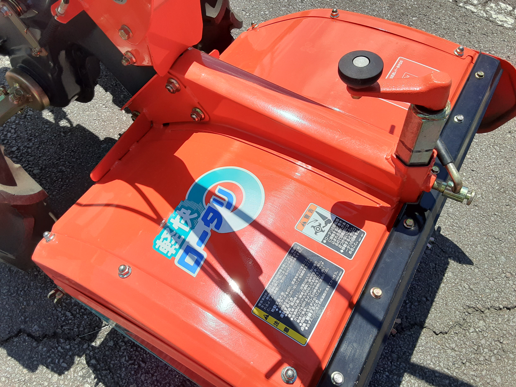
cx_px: 258
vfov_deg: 51.4
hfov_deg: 65.3
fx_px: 402
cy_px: 194
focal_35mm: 27
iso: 40
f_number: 1.9
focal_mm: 2.91
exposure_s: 1/2404
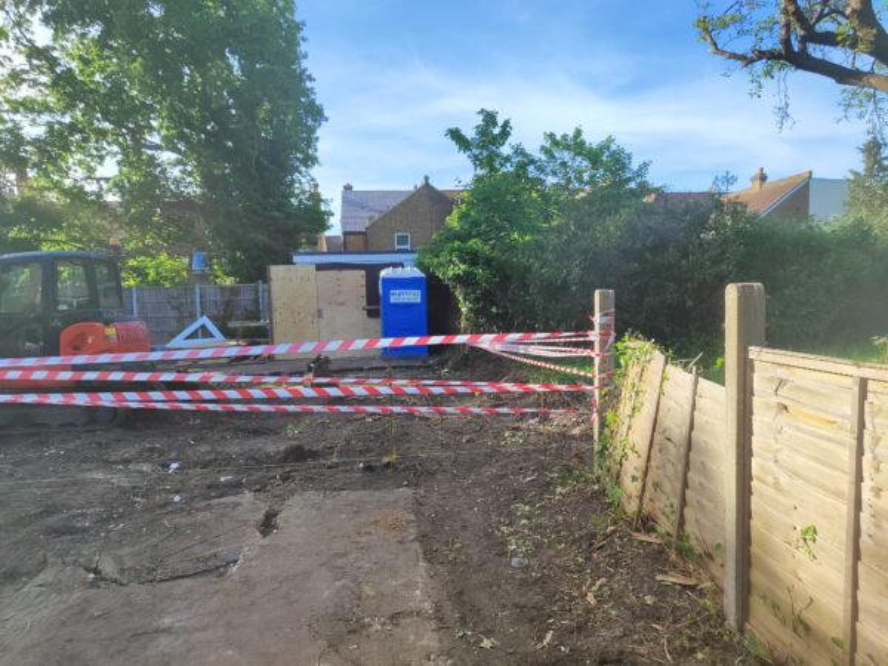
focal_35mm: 23
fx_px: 590
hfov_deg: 73.9
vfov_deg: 58.9
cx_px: 444
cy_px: 333
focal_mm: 5.59
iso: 50
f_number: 1.88
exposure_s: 1/462
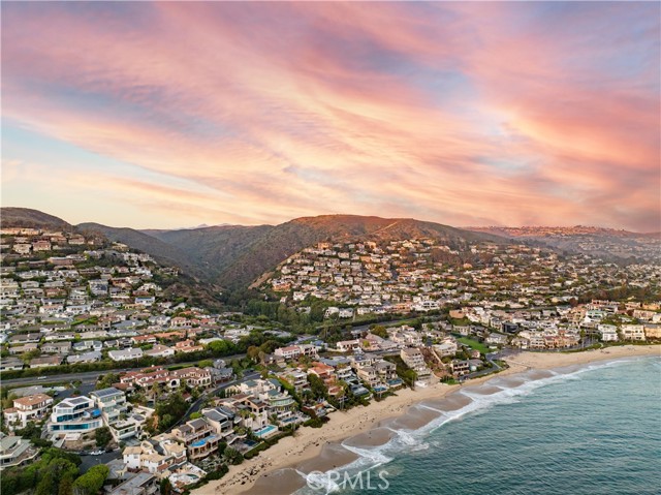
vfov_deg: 56.8
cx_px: 330
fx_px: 458
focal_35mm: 24
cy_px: 248
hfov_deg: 71.6
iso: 100
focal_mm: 12.29
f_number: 2.8
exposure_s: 1/120
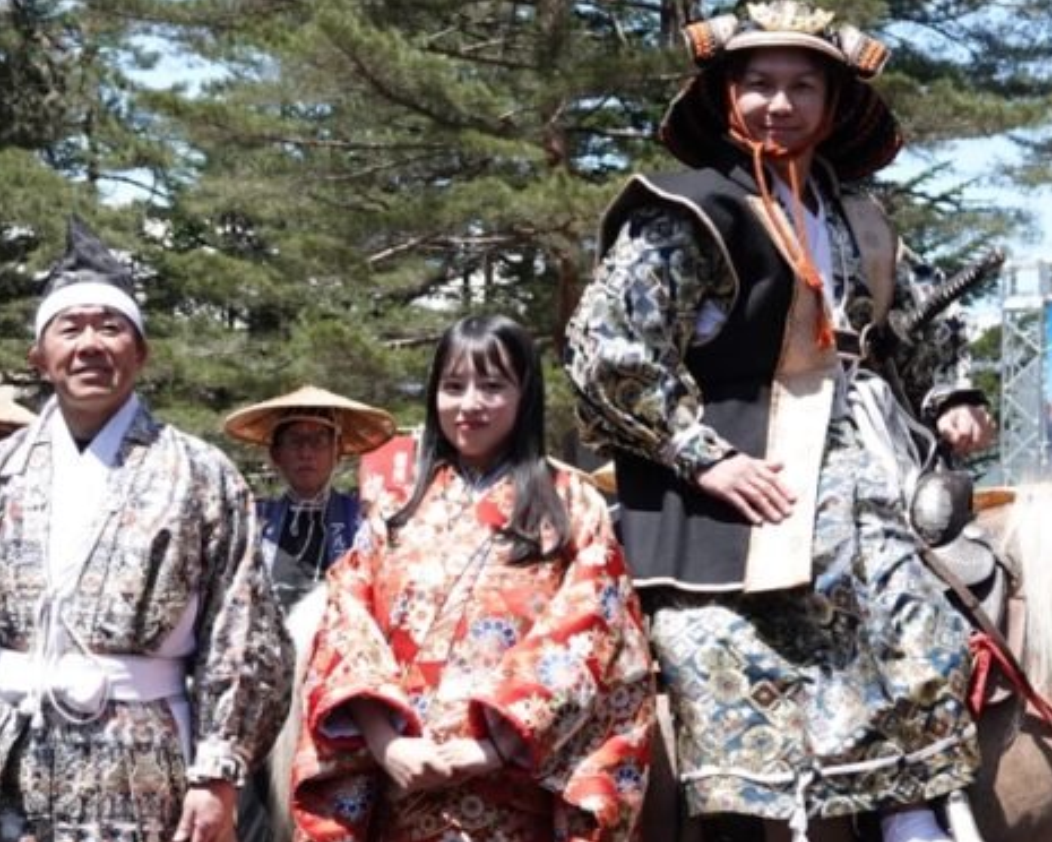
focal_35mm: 91
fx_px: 2833
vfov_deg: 16.8
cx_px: 462
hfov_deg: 21.0
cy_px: 624
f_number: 3.2
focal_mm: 16.31
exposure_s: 1/640
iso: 250
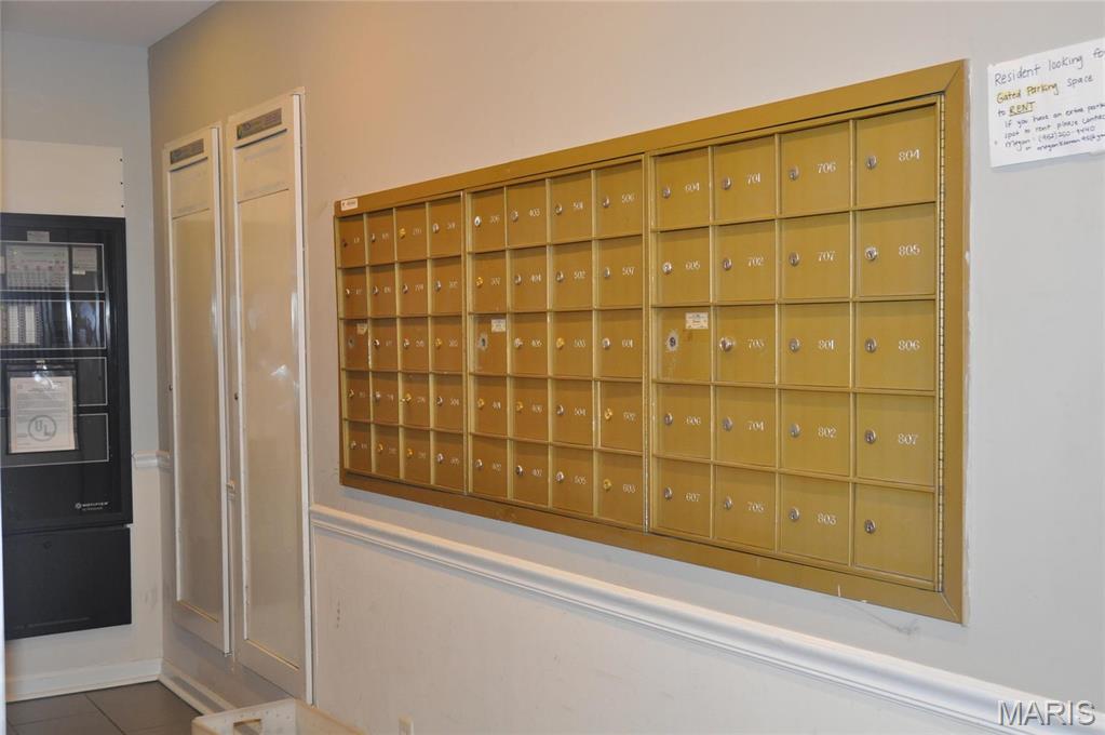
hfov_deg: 48.0
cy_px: 368
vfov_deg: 32.9
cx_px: 552
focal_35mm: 40
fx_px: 1242
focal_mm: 27
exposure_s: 1/60
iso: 800
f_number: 3.8
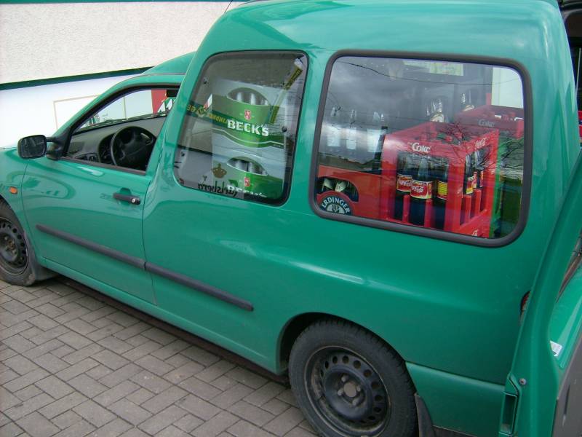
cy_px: 218
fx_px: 588
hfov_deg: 52.6
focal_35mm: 35
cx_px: 291
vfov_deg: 40.7
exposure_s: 1/176
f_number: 2.8
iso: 50
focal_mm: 5.95
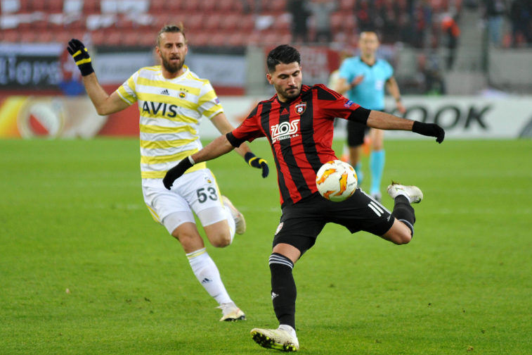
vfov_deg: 6.8
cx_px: 264
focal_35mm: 203
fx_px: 2998
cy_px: 179
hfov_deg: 10.1
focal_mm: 200
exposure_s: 1/1000
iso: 1600
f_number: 3.2
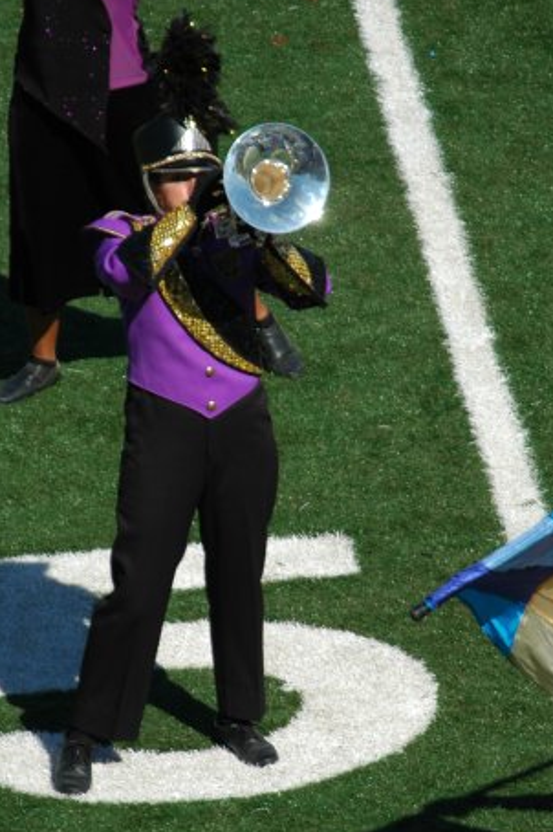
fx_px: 18299
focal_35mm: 793
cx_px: 244
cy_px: 462
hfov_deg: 1.7
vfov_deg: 2.6
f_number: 5.6
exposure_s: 1/1000
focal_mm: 400
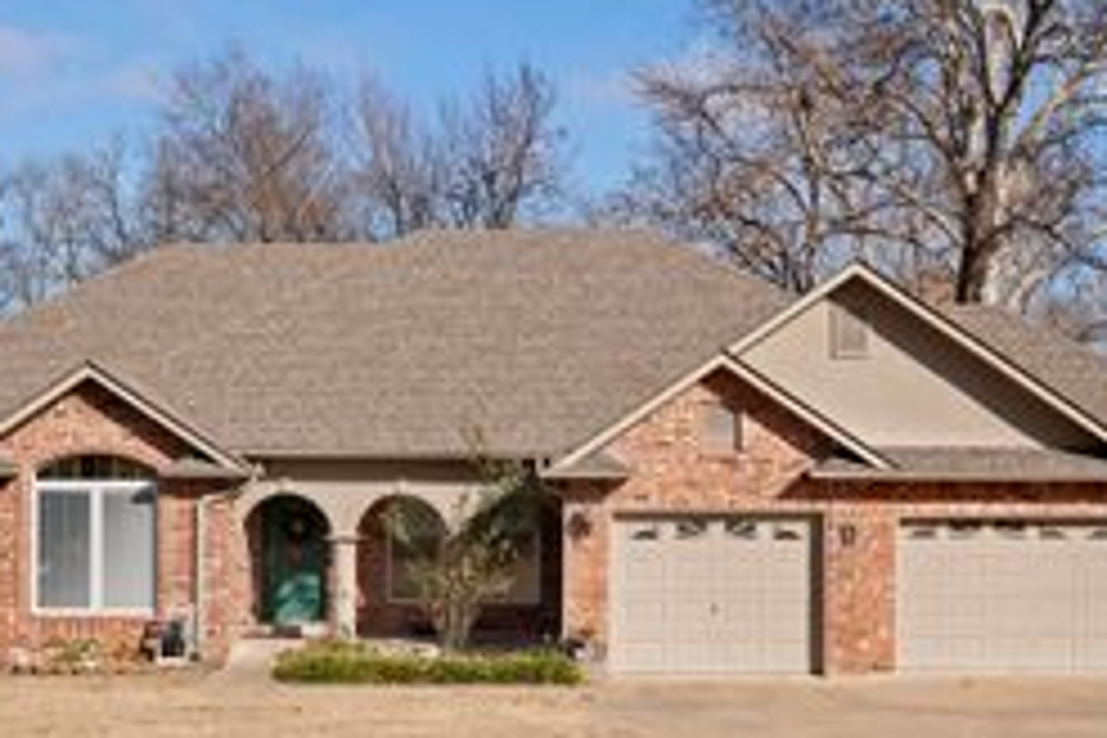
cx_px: 490
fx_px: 1753
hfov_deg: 35.0
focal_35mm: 57
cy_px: 452
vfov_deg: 23.7
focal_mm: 28
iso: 250
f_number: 8
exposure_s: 1/400
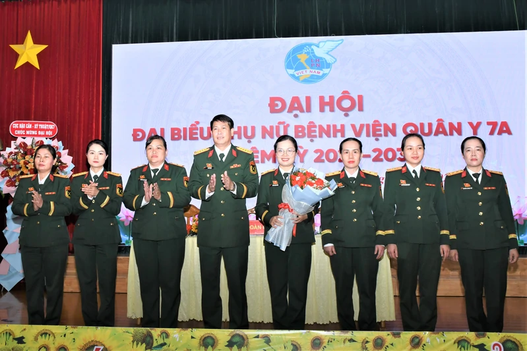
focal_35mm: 33
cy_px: 176
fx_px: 483
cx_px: 264
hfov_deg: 57.2
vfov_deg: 40.0
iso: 1000
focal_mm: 22
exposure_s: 1/125
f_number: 11
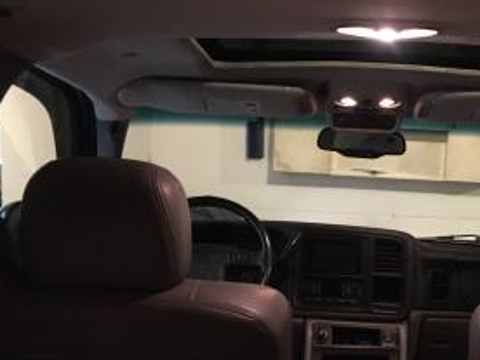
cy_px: 263
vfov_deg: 27.2
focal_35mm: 53
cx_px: 360
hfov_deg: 35.4
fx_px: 735
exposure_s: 1/15
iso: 640
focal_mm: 4.15
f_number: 2.2
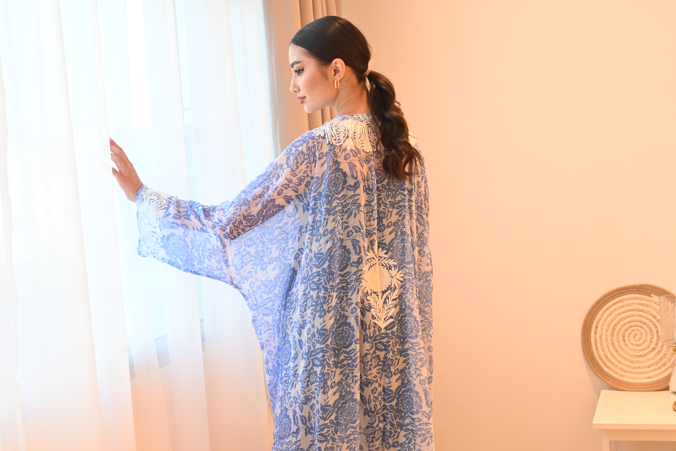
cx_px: 338
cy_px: 226
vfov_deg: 27.7
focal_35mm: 49
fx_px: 915
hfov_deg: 40.5
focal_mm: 32.5
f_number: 5
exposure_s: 1/50
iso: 1600
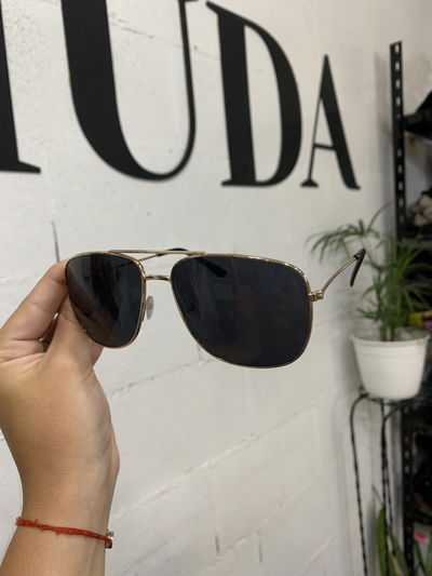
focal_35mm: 26
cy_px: 288
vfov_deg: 67.3
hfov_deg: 53.1
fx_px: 432
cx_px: 216
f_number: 1.8
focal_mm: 4.25
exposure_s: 1/50
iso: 80
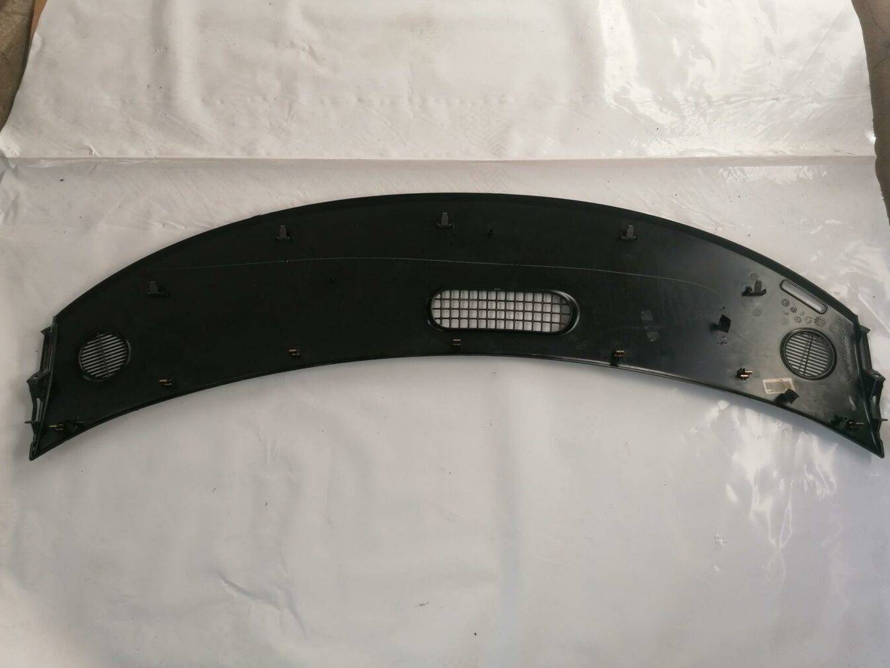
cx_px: 457
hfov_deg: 63.4
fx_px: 720
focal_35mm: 28
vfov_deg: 49.8
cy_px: 326
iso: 64
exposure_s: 1/100
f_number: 1.8
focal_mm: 4.75
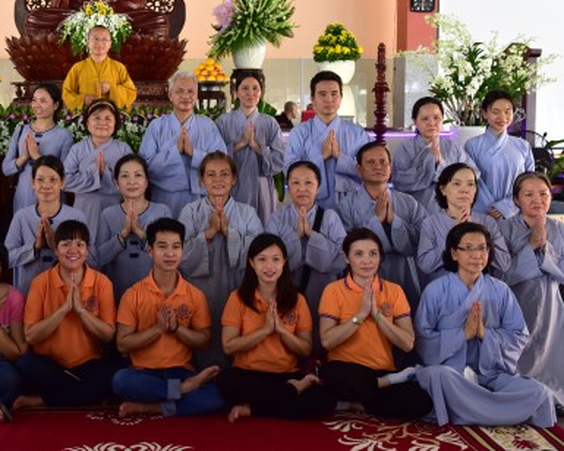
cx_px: 145
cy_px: 165
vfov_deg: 28.5
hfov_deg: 34.7
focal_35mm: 53
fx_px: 885
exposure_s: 1/100
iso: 1000
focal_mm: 34
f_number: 4
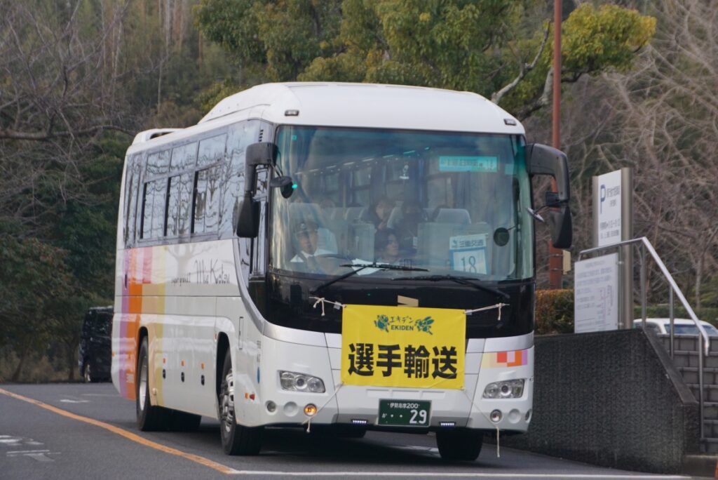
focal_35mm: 195
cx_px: 359
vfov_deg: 7.1
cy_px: 240
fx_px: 3891
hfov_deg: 10.5
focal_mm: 130
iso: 320
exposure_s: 1/160
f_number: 6.3
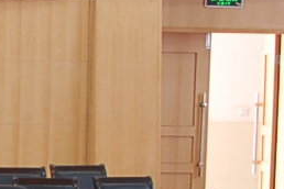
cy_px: 204
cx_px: -359
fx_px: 1956
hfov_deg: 7.8
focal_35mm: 248
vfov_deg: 5.5
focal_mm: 22
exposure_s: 1/10
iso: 200
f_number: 3.8
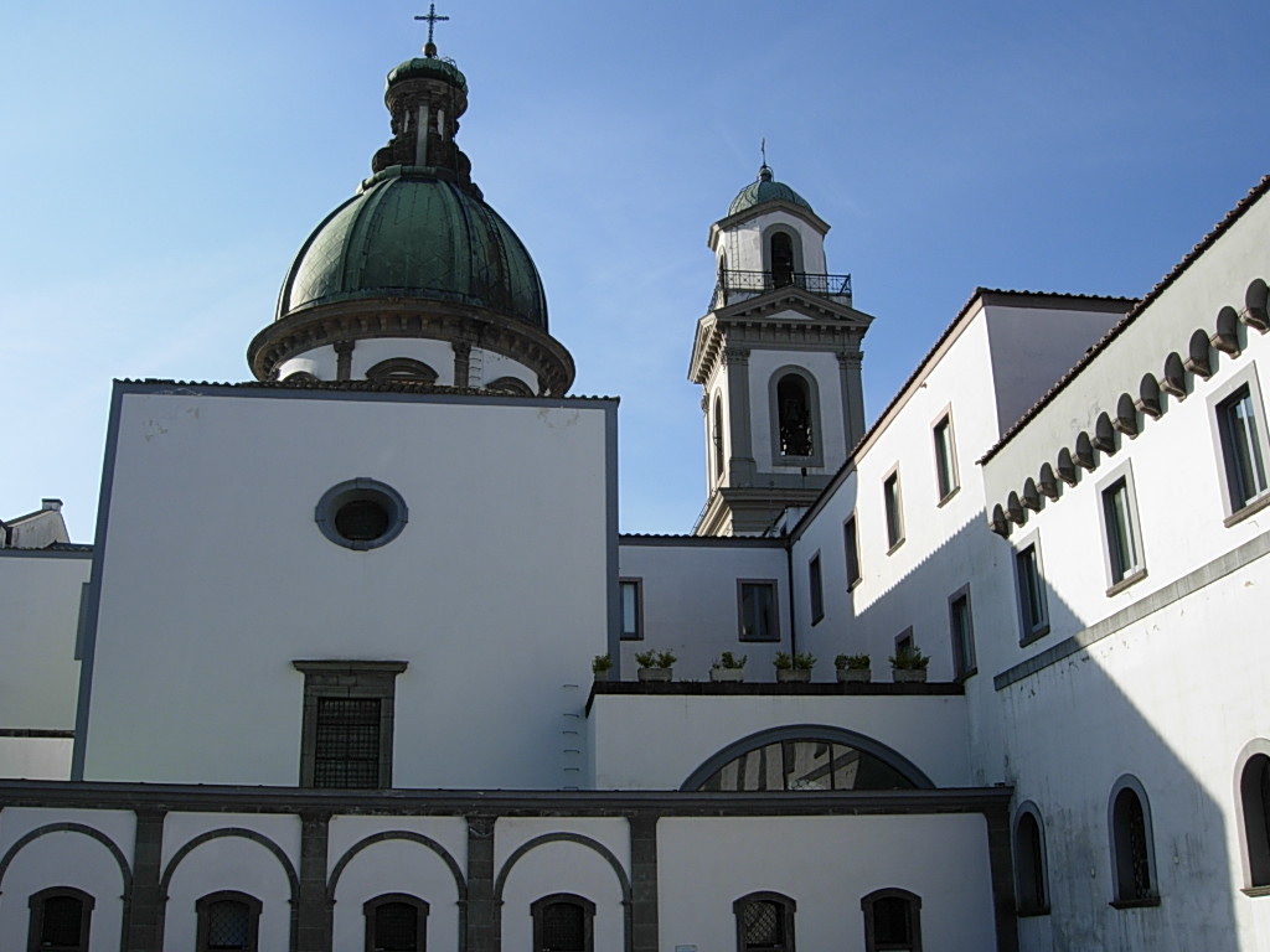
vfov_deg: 39.7
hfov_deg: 51.4
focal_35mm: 36
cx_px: 635
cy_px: 476
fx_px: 1321
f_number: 6.1
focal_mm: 7.5
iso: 50
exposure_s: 1/342
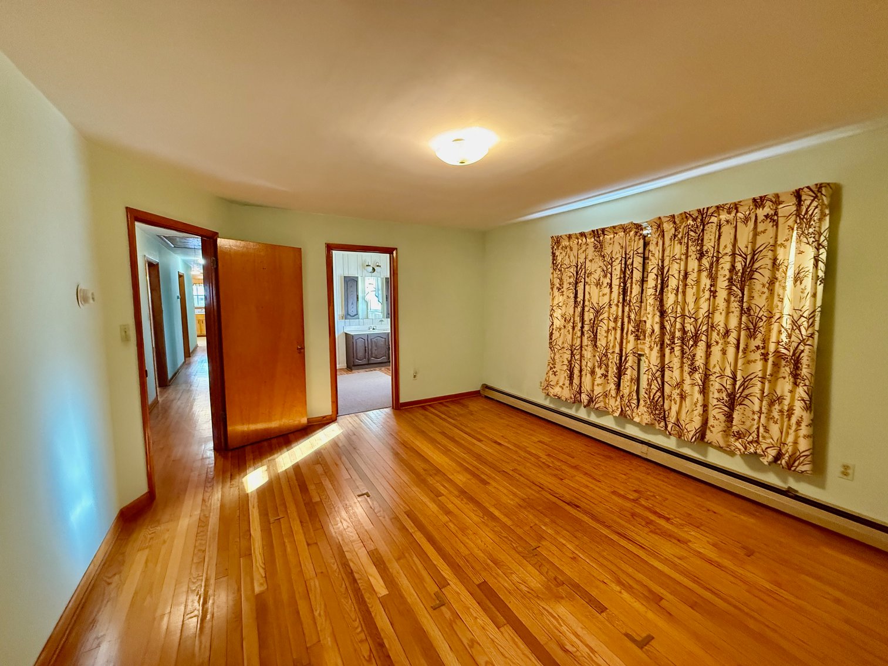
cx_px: 444
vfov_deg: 85.7
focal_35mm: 14
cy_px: 333
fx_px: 359
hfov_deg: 102.1
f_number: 2.2
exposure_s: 1/60
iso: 640
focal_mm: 2.22
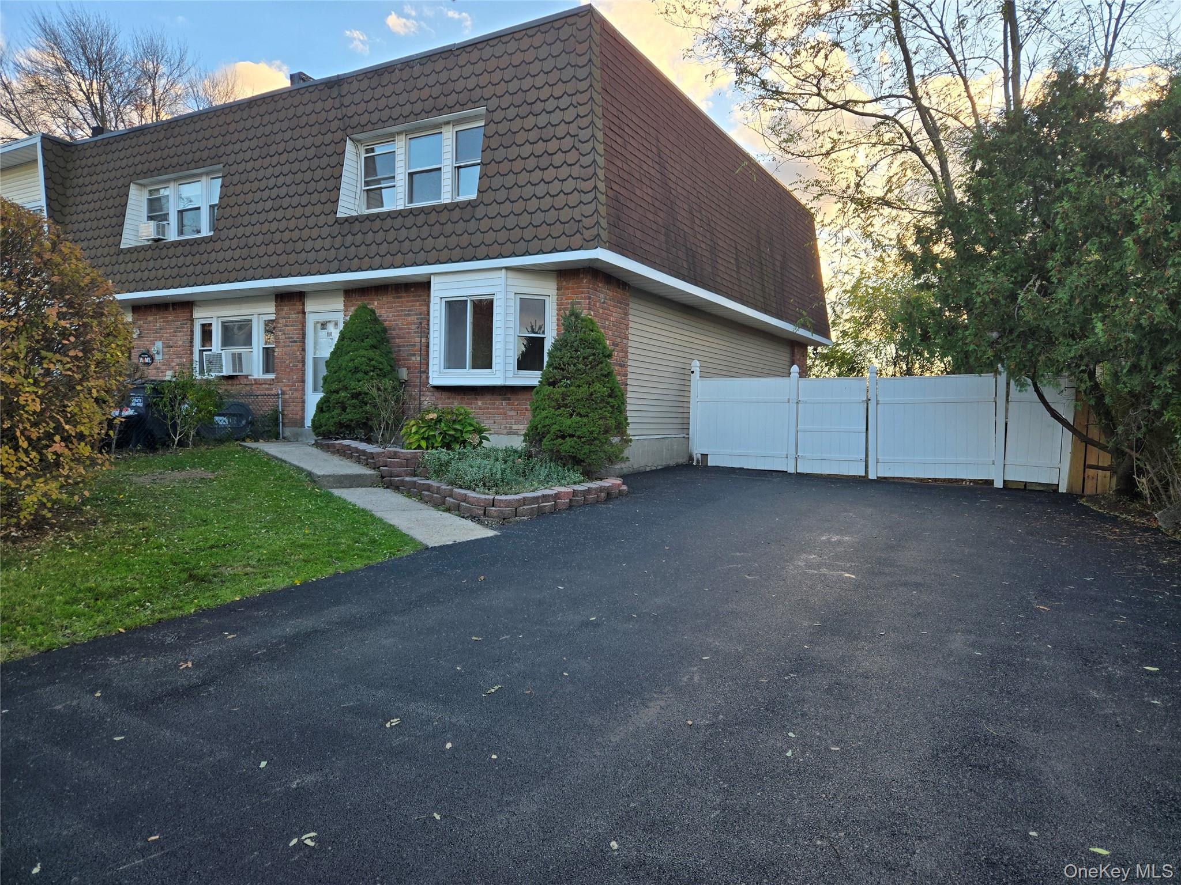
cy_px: 442
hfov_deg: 73.9
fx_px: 785
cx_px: 590
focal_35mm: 23
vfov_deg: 58.9
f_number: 1.8
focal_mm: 5.4
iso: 80
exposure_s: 1/816
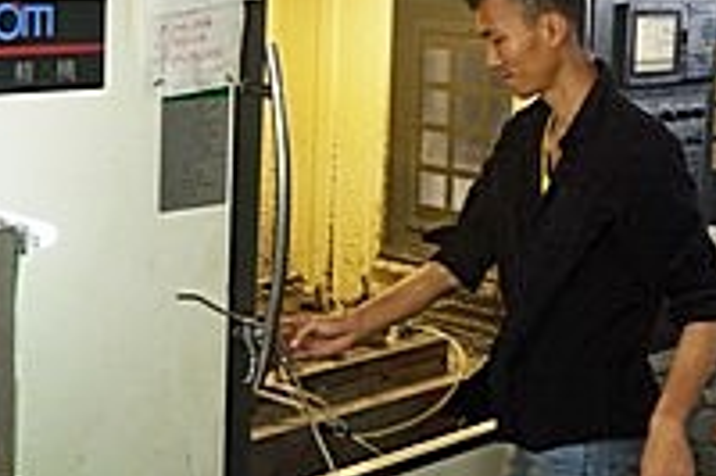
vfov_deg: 21.3
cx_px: 129
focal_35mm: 63
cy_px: 104
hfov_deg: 31.0
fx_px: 1252
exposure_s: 1/100
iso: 1000
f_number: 5
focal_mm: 28
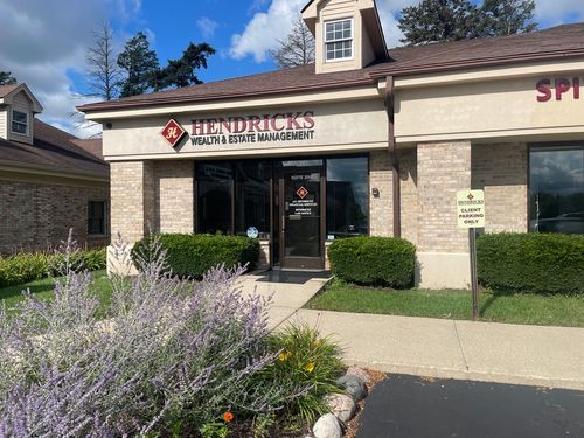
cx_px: 292
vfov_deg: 53.1
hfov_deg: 67.3
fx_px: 439
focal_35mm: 26
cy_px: 219
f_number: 1.6
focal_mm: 4.2
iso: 32
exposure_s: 1/5291
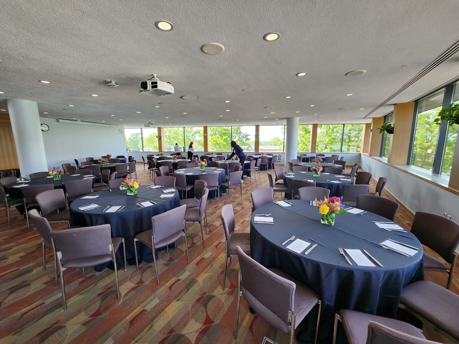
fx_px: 172
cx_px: 230
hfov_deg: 106.2
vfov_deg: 89.9
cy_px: 172
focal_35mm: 13
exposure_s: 1/60
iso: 100
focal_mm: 1.7
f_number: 2.2
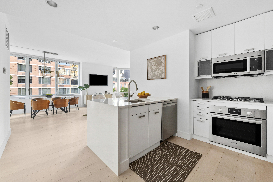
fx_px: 114
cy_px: 91
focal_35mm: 15
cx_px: 136
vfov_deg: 77.3
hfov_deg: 100.4
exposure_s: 1/3.33
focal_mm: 15
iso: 250
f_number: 13
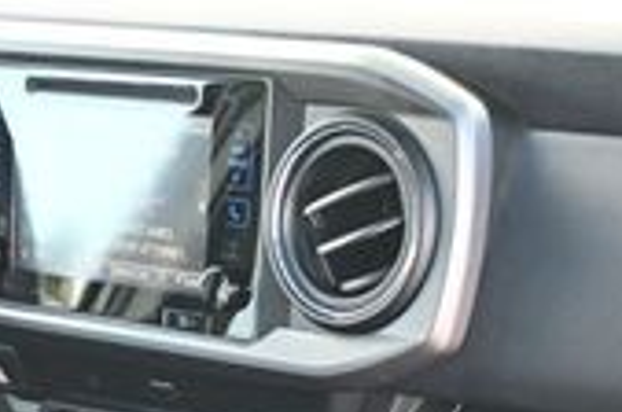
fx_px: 1913
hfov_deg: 18.4
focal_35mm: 111
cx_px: 405
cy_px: 629
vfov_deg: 11.7
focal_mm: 19.5
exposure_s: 1/125
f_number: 3.8
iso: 720
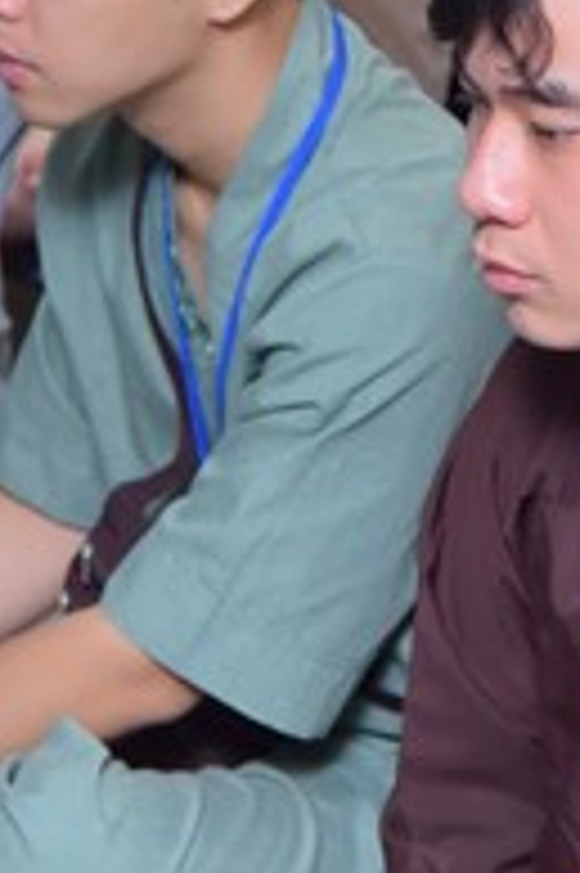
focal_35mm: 218
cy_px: 288
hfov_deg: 6.3
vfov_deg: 9.4
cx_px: 389
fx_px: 5277
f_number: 5
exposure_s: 1/160
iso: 800
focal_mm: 65
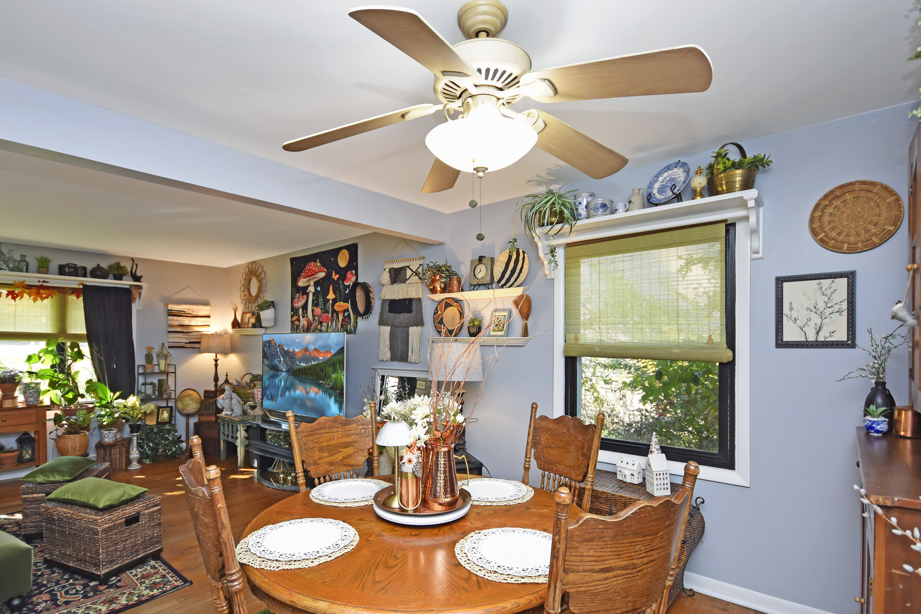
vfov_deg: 70.2
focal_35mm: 17
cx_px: 448
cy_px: 341
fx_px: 435
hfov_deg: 93.2
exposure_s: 1/60
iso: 360
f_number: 4
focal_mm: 10
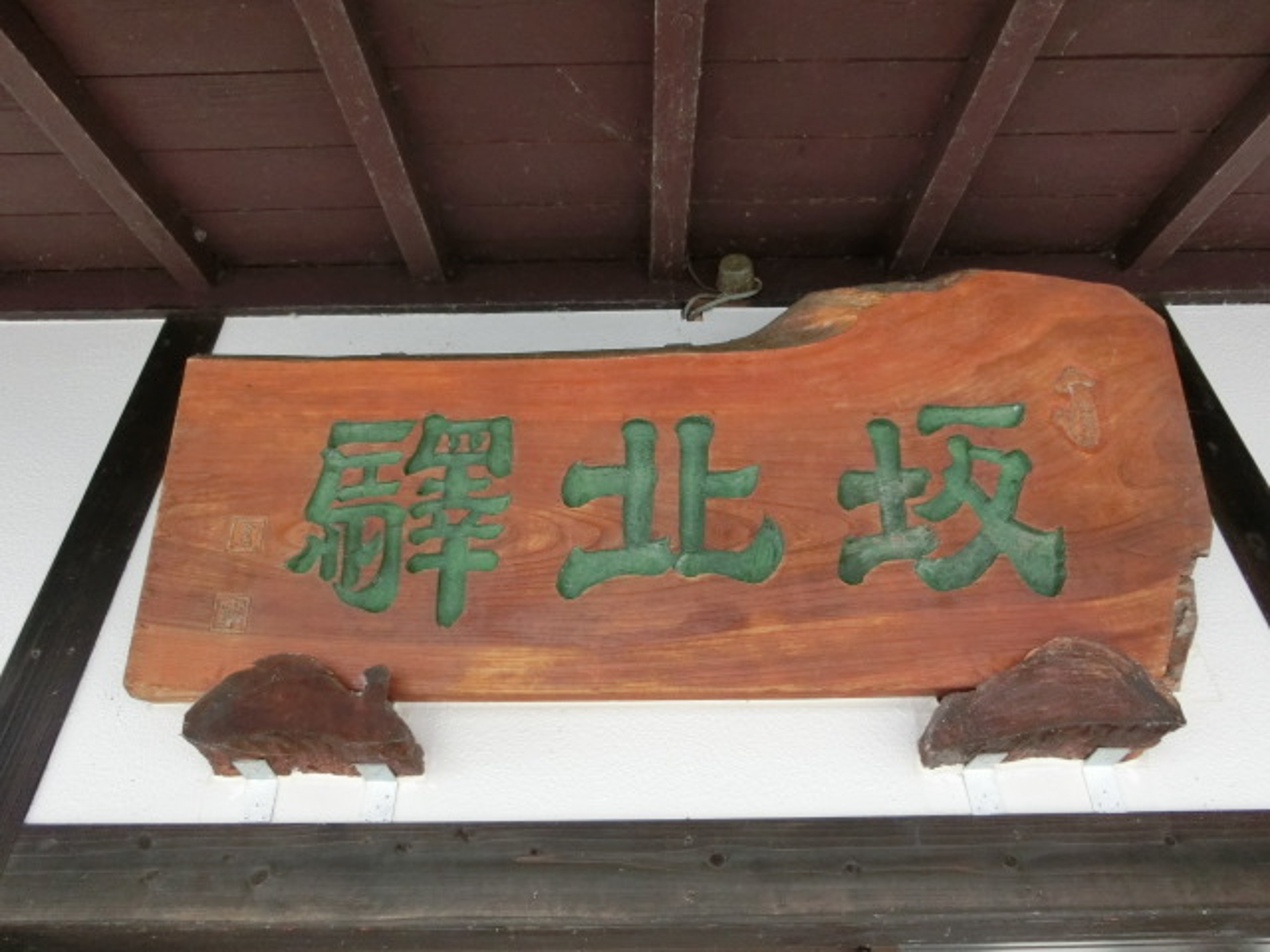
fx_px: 917
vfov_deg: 54.9
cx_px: 635
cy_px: 476
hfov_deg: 69.4
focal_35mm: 25
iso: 400
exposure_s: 1/30
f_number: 3.5
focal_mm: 4.5
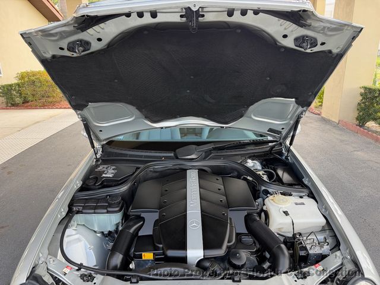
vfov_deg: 56.8
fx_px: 263
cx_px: 190
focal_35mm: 24
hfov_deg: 71.6
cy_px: 142
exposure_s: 1/225
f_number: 1.78
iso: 80
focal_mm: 6.76
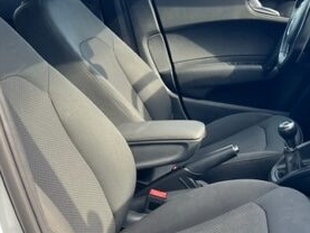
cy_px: 170
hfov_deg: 31.0
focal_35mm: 60
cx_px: 266
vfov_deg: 24.2
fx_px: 538
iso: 50
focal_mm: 5.7
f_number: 1.5
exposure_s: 1/169
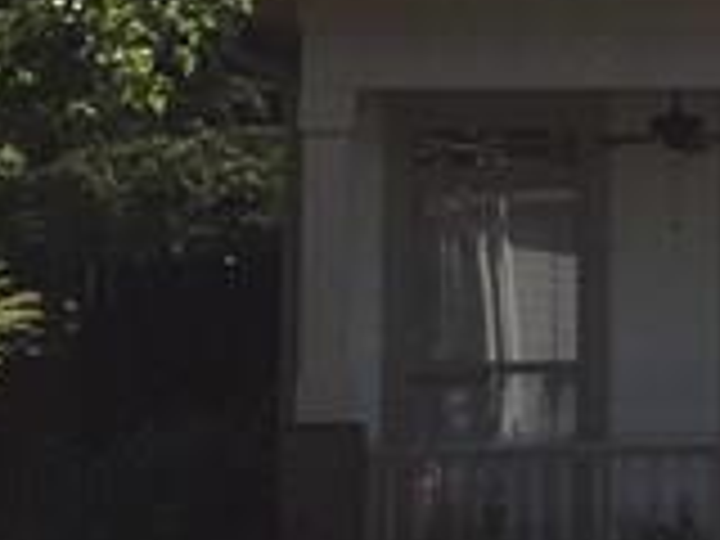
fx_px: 3869
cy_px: 0
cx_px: 1197
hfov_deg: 10.2
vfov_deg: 7.9
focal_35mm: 186
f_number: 2.2
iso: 32
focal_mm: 4.15
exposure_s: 1/2825
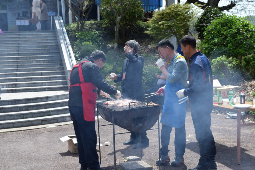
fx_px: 425
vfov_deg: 22.6
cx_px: 128
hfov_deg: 33.4
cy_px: 85
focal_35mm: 60
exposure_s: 1/320
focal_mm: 40
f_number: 9
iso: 200
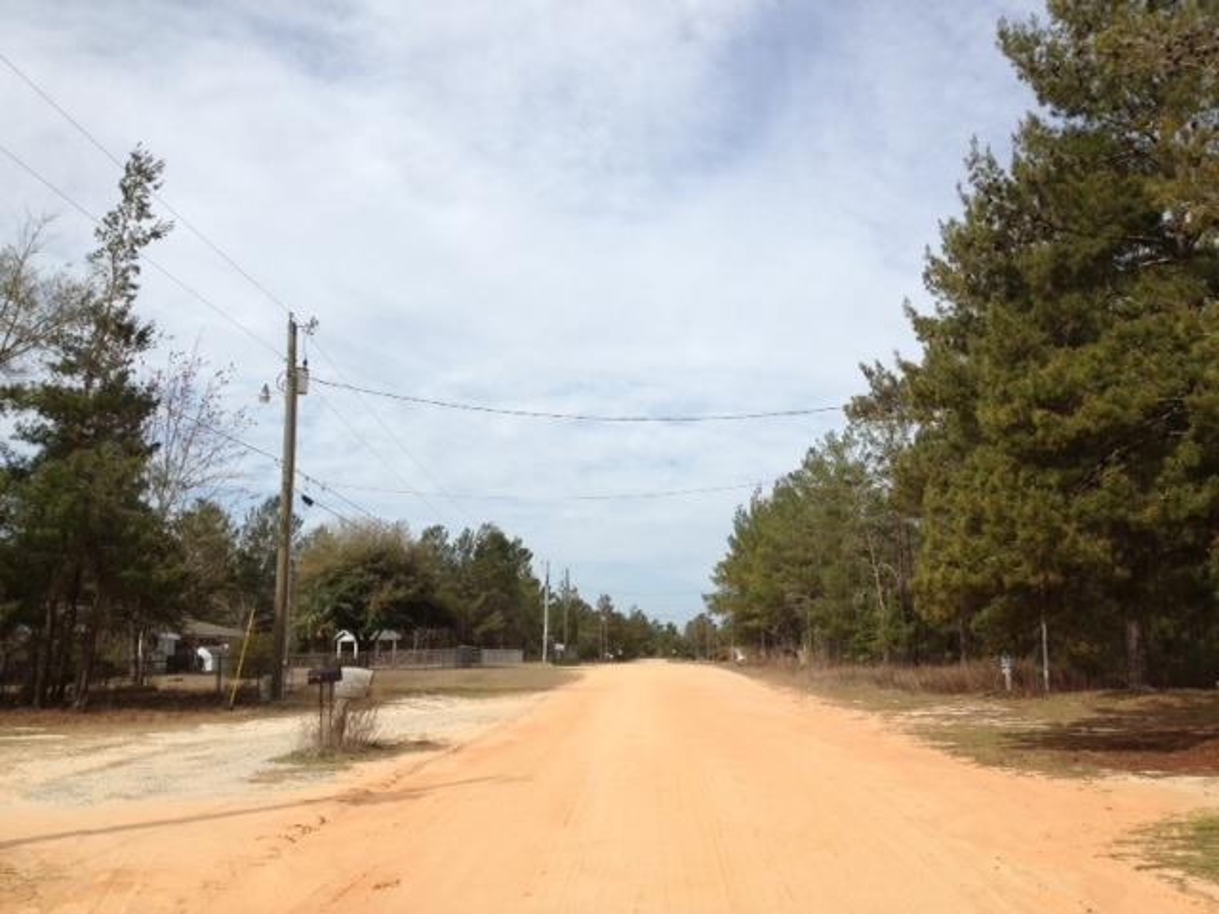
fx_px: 1233
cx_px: 610
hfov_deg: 52.6
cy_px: 457
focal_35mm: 35
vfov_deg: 40.7
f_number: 2.4
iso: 50
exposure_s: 1/2404
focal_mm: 4.28
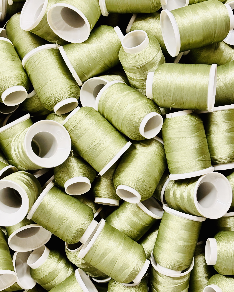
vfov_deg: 30.5
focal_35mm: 62
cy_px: 154
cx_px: 129
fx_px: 537
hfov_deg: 24.6
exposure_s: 1/20
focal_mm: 5.96
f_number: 1.6
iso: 640
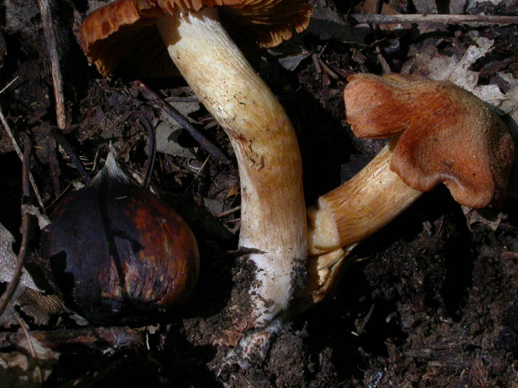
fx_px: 2214
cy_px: 178
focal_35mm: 148
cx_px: 261
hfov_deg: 13.3
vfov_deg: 10.0
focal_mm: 27.9
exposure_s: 1/60
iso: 200
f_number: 10.6
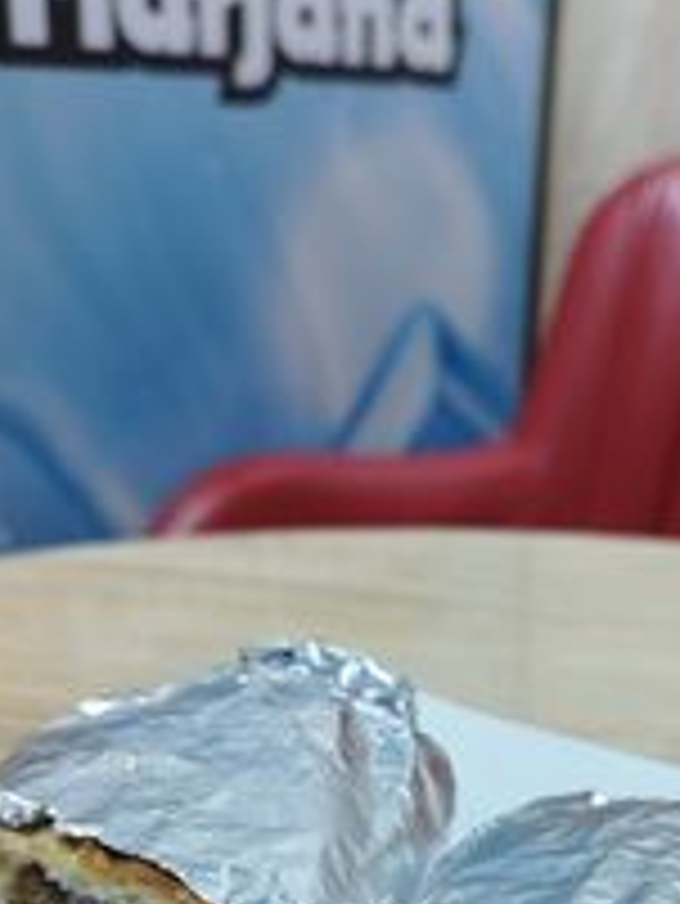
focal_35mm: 53
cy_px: 850
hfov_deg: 27.2
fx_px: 1387
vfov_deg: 33.8
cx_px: 500
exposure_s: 1/50
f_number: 1.89
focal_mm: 5.95
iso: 150
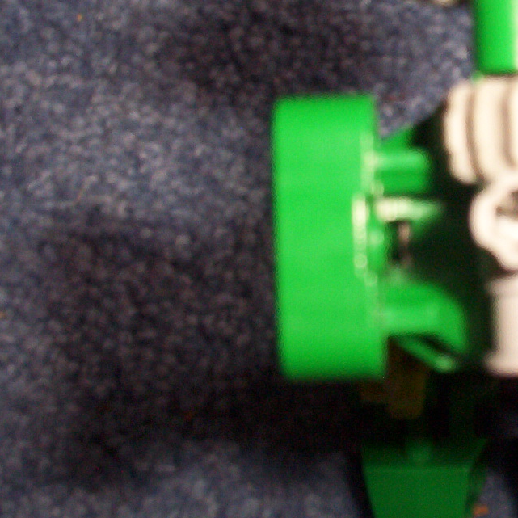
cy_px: 155
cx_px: 525
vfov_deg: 19.6
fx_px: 1490
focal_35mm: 88
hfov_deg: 19.1
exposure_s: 1/30
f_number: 4.5
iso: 140
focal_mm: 6
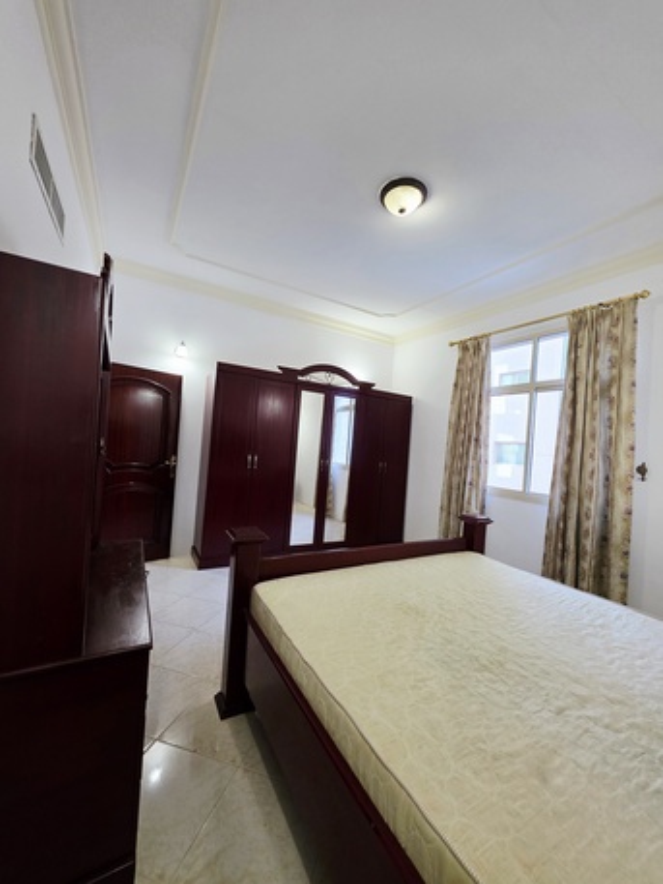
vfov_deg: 106.2
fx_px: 332
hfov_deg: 89.9
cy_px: 442
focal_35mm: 13
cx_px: 332
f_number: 1.9
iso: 160
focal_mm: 2.2
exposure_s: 1/101
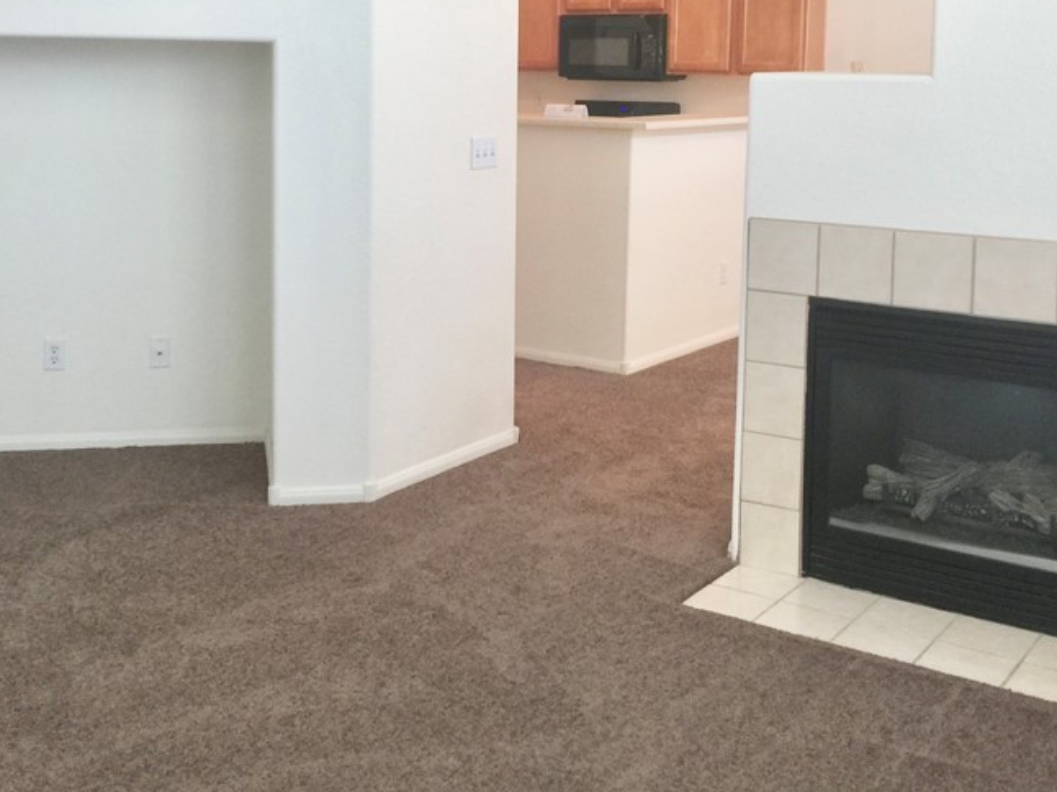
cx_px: 450
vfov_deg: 30.9
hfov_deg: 41.1
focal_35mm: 46
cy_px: 190
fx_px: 1404
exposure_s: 1/40
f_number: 2.2
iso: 32
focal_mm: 4.15
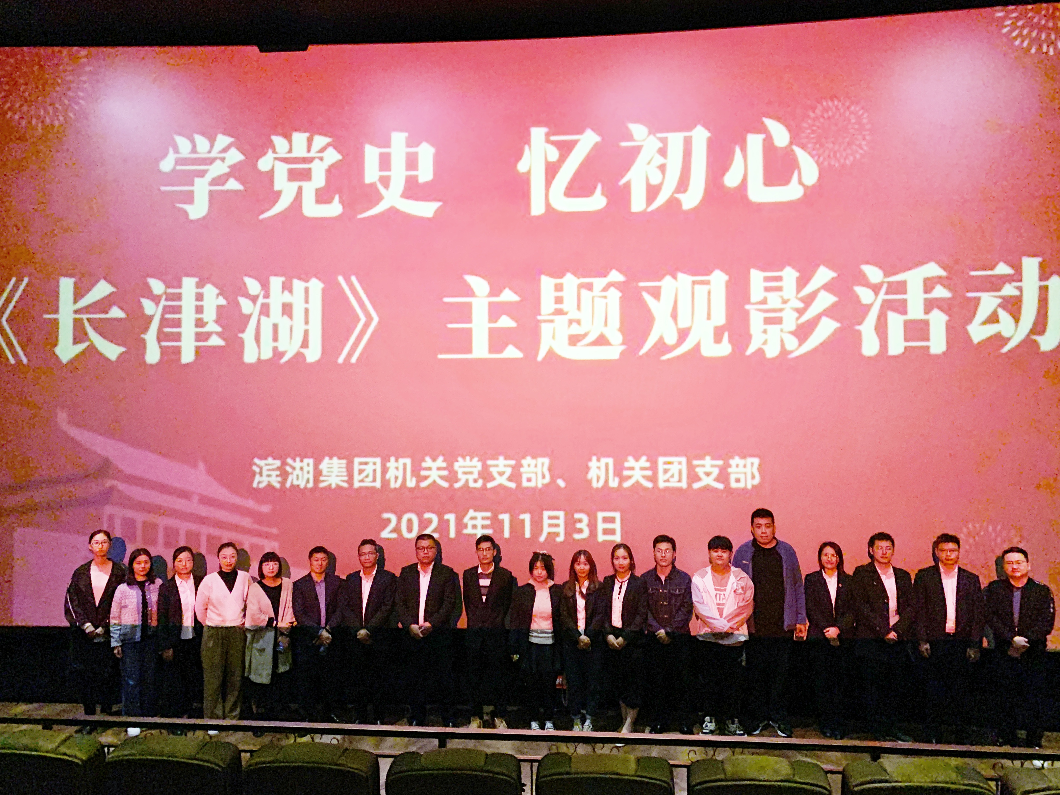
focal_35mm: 26
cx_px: 530
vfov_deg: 53.1
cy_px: 398
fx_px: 796
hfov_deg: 67.3
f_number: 1.8
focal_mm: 4.25
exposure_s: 1/51
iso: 400
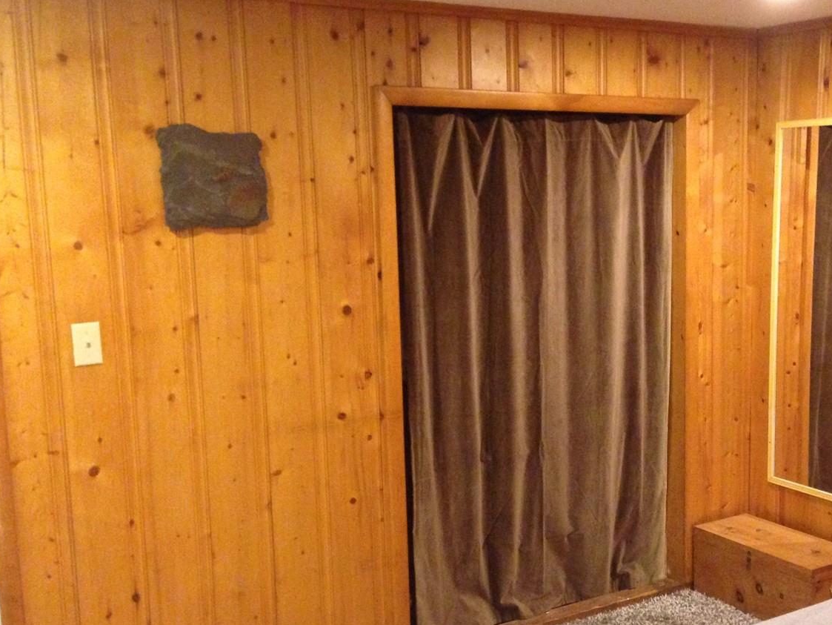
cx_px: 550
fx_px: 1130
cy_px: 349
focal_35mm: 47
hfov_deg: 40.0
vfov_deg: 30.9
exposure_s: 1/15
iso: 500
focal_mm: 4.12
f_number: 2.4
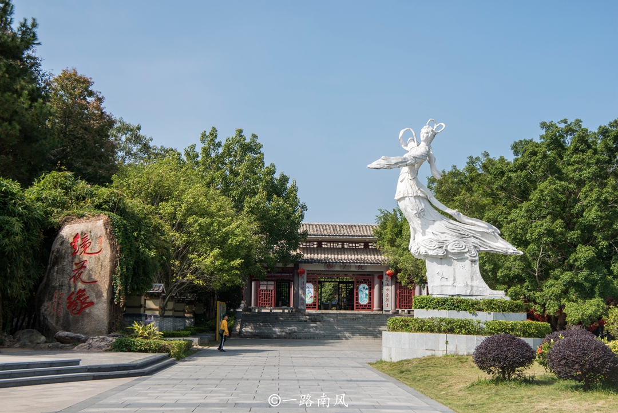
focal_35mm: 45
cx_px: 309
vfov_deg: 29.9
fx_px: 773
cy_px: 206
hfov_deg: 43.6
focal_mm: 45
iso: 125
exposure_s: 1/125
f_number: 13
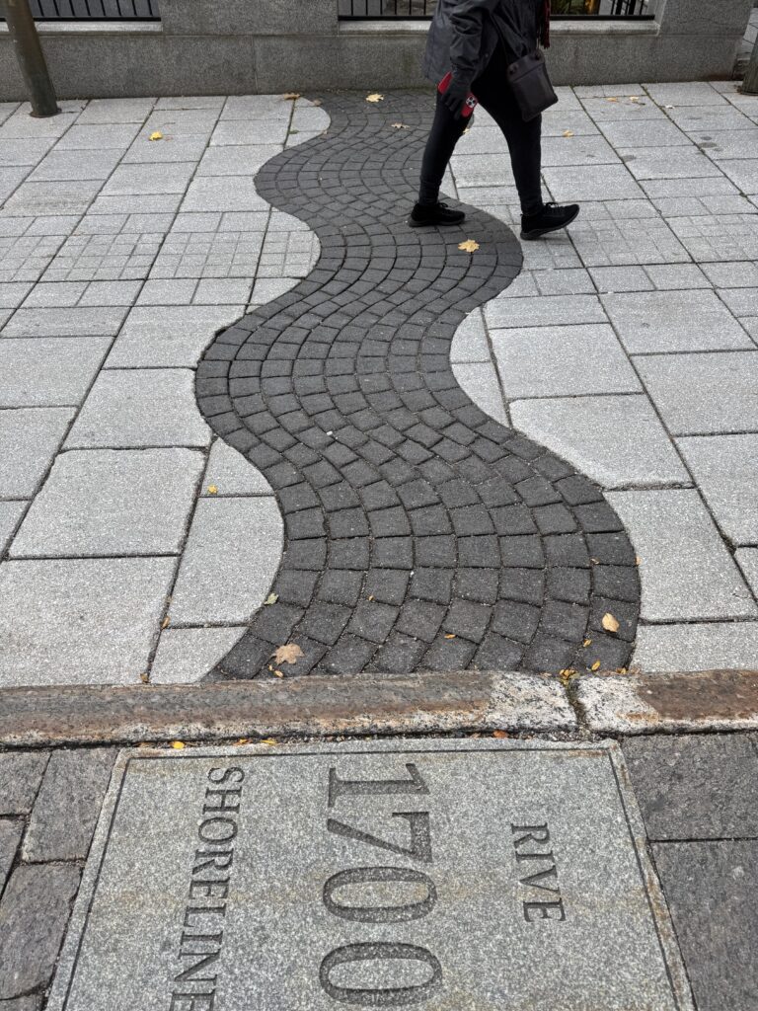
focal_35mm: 24
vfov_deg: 71.6
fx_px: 701
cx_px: 379
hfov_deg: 56.8
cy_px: 506
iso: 80
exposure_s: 1/404
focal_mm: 6.76
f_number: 1.78
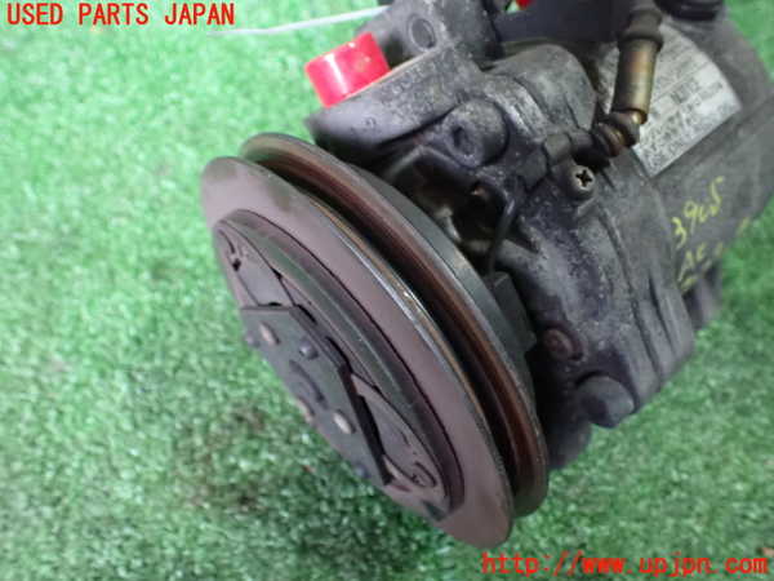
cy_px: 290
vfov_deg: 46.8
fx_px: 671
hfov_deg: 60.0
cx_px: 387
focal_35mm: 30
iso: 1250
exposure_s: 1/30
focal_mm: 5.4
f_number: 2.3
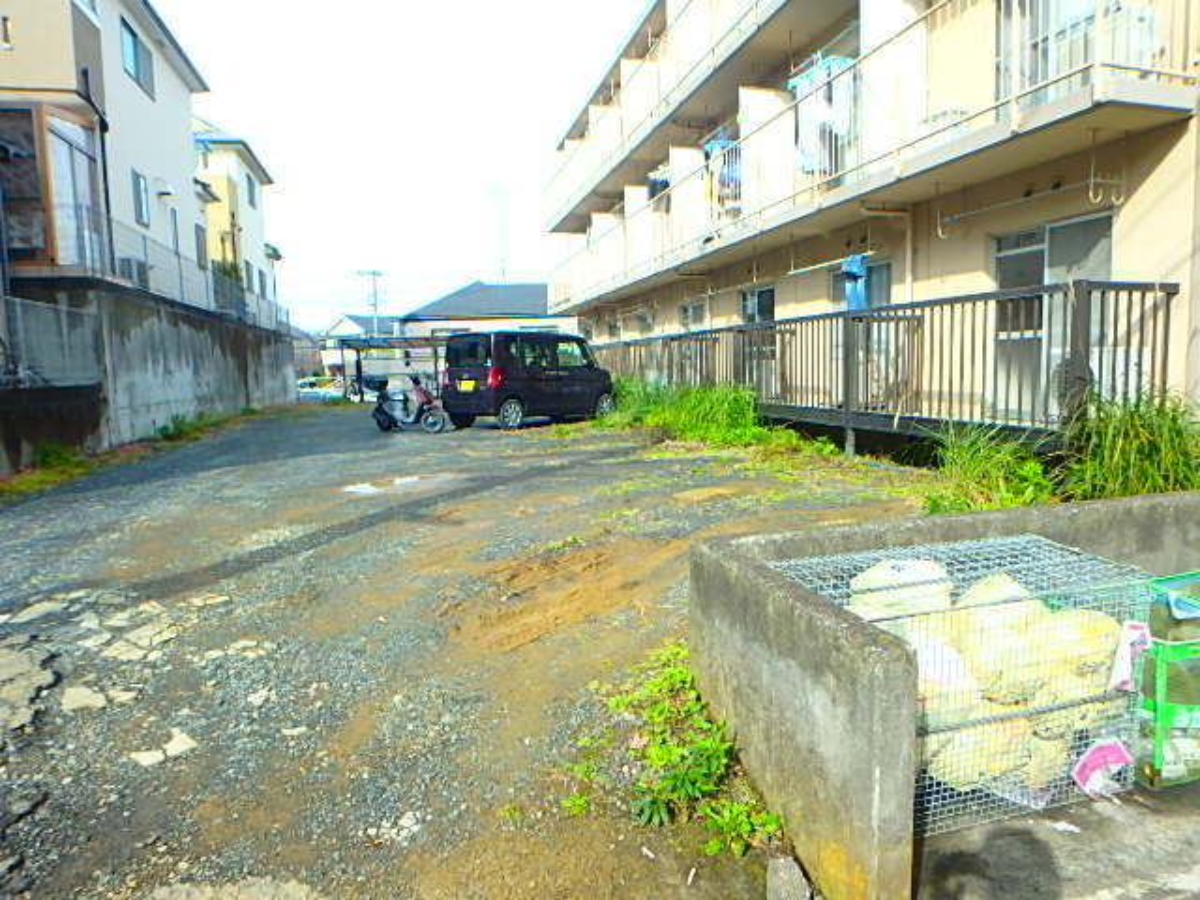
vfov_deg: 63.4
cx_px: 600
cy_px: 450
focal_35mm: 21
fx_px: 728
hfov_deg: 79.0
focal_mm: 3.7
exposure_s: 1/400
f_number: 3.5
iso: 125
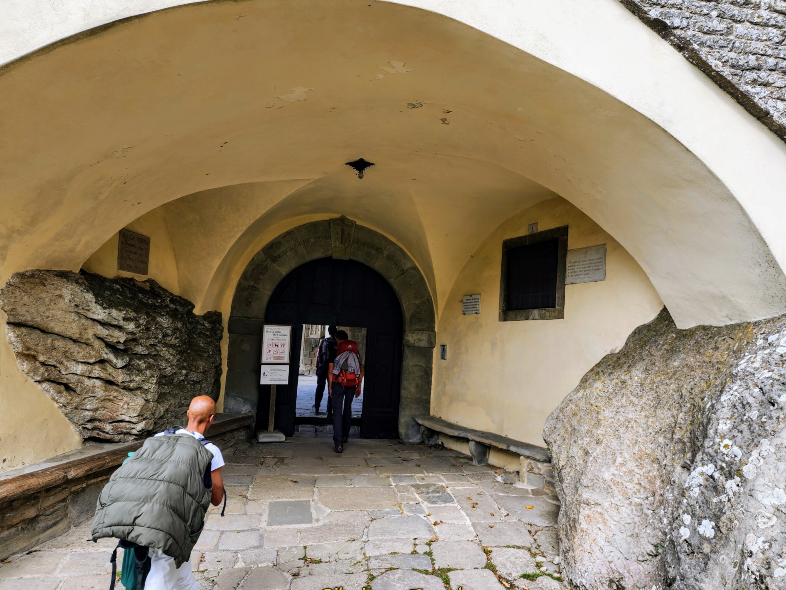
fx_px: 545
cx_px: 395
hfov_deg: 71.6
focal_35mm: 24
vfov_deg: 56.8
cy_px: 302
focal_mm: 6.4
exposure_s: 1/185
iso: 12
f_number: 1.8
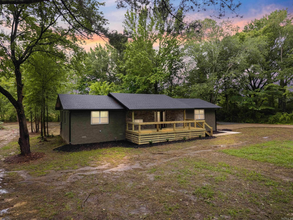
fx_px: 203
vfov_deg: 56.8
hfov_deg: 71.6
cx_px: 146
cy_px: 110
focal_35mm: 24
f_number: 1.8
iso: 410
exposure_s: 1/800
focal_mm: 8.67
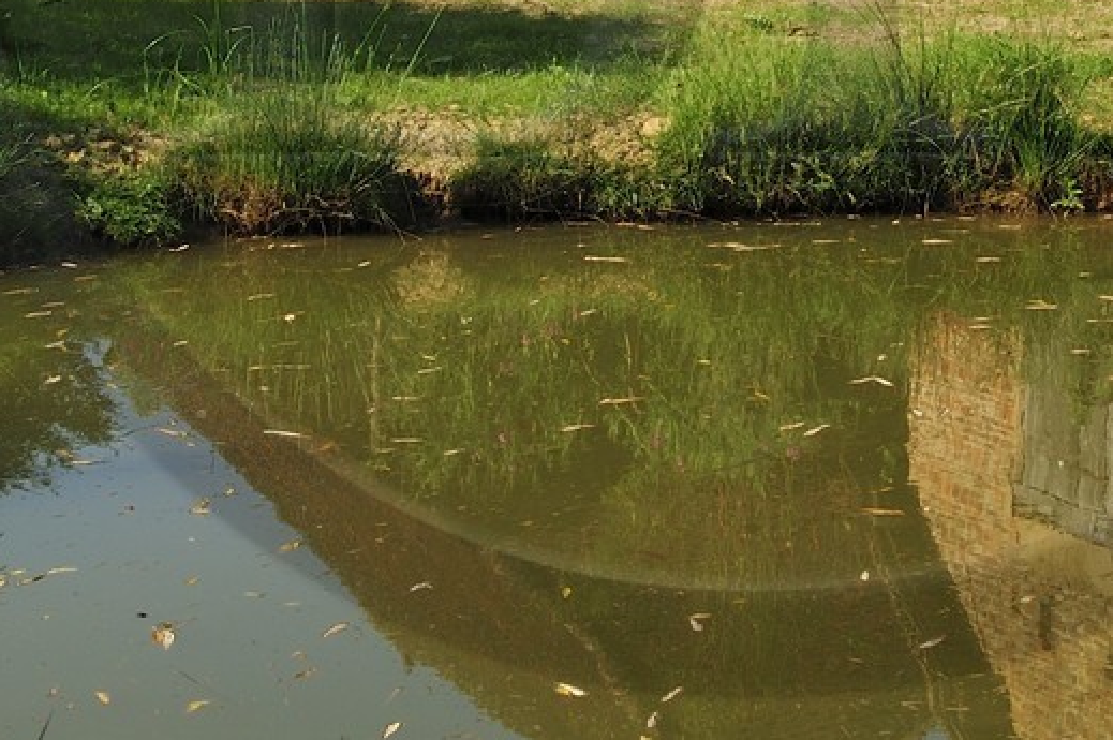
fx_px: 3428
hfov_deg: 18.4
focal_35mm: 111
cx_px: 753
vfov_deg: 12.0
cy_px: -195
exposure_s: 1/160
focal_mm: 36
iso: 200
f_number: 14
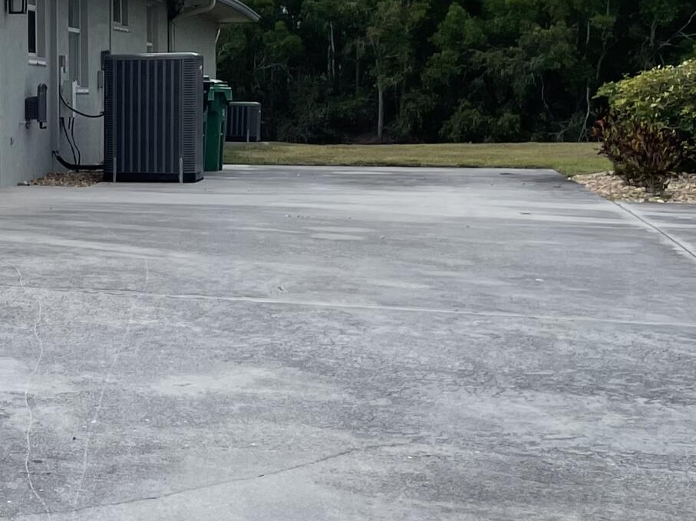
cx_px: -433
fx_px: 1729
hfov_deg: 19.1
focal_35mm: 86
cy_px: 171
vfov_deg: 17.1
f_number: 1.6
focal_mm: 4.2
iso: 32
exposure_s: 1/2257
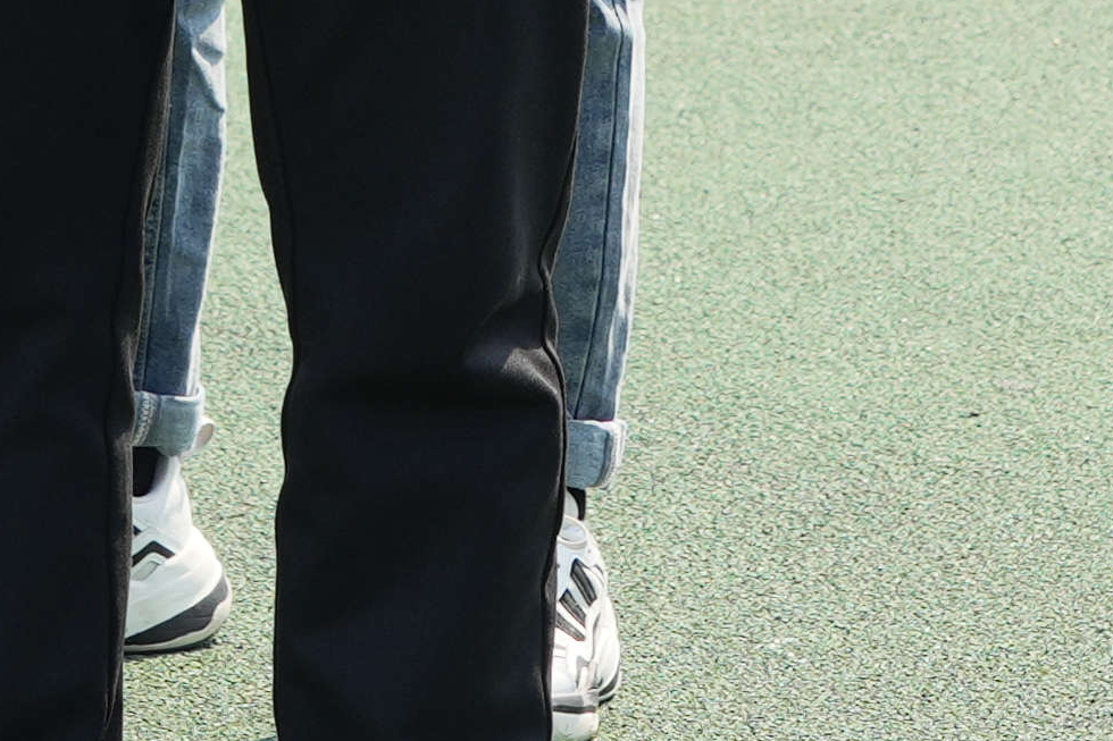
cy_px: -1324
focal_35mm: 372
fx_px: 11498
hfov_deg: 5.5
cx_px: 466
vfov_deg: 3.6
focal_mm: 52
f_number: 5.6
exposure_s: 1/250
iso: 100
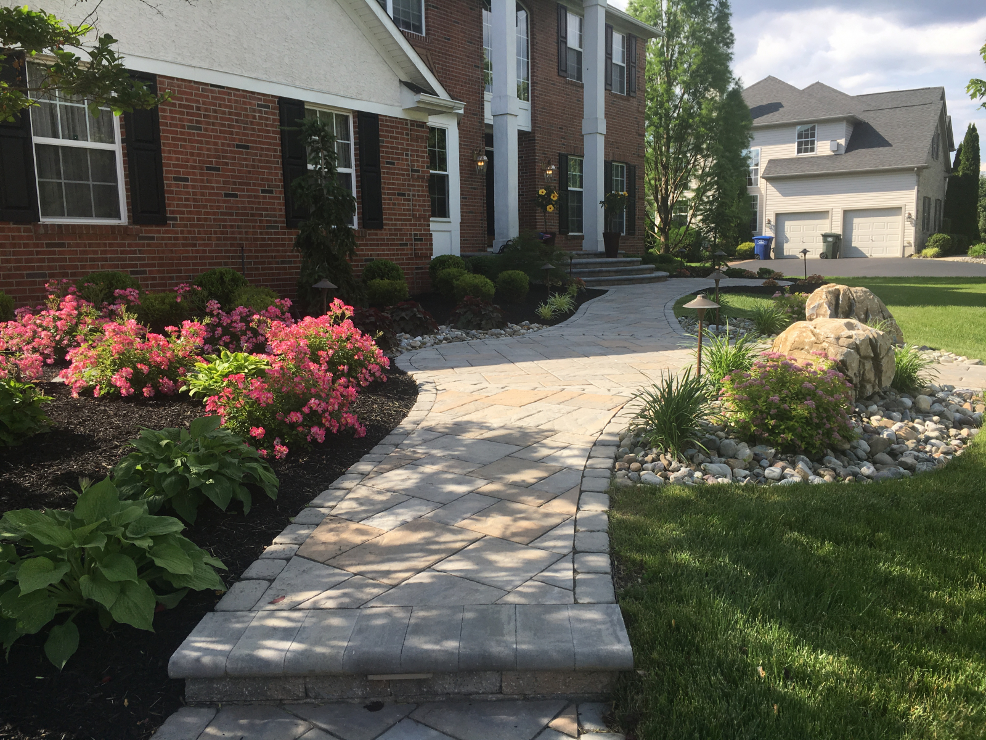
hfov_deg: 61.7
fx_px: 826
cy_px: 370
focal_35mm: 29
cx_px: 493
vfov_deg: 48.2
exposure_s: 1/916
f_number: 2.2
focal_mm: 4.15
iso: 25
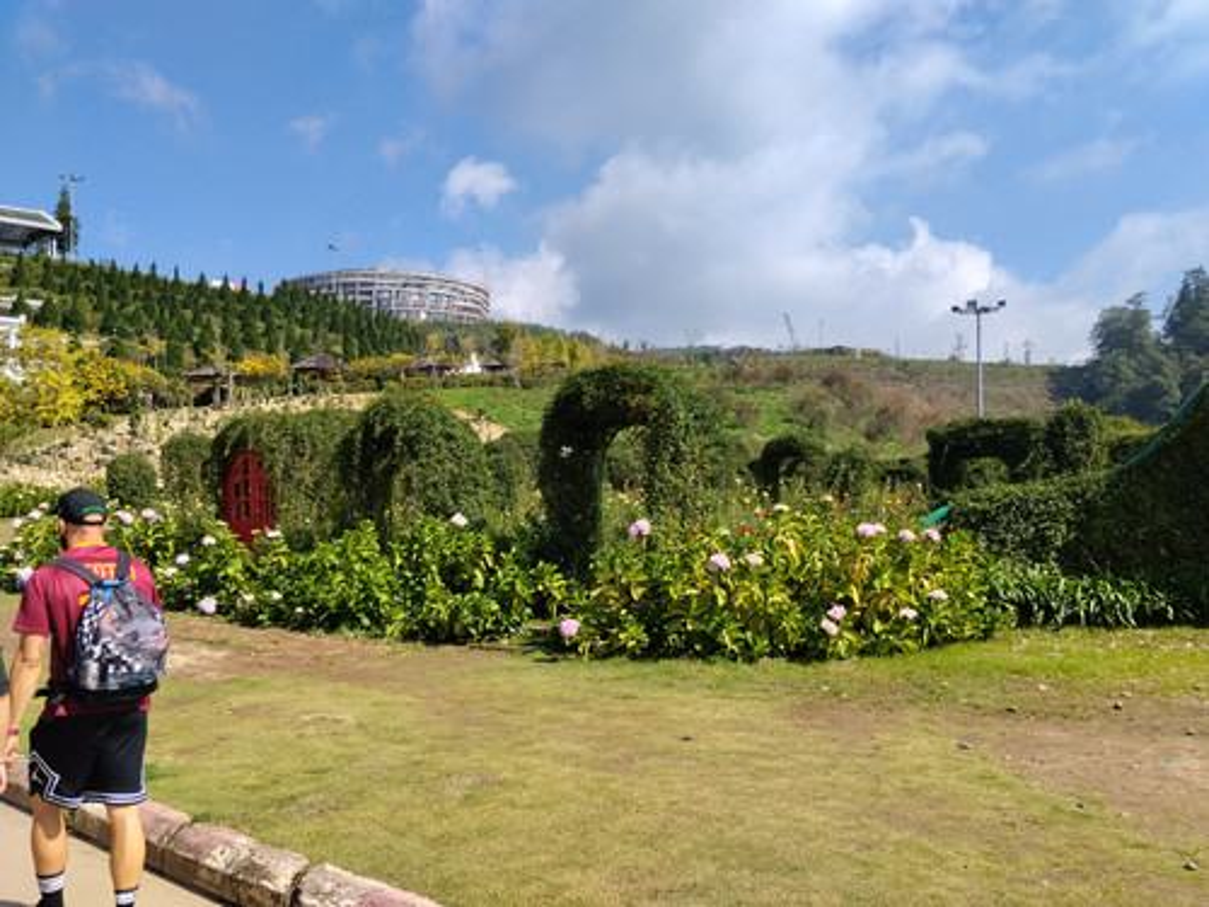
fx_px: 1013
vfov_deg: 48.2
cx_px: 604
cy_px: 454
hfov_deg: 61.7
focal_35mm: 29
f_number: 1.8
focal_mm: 4.22
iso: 50
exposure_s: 1/1442
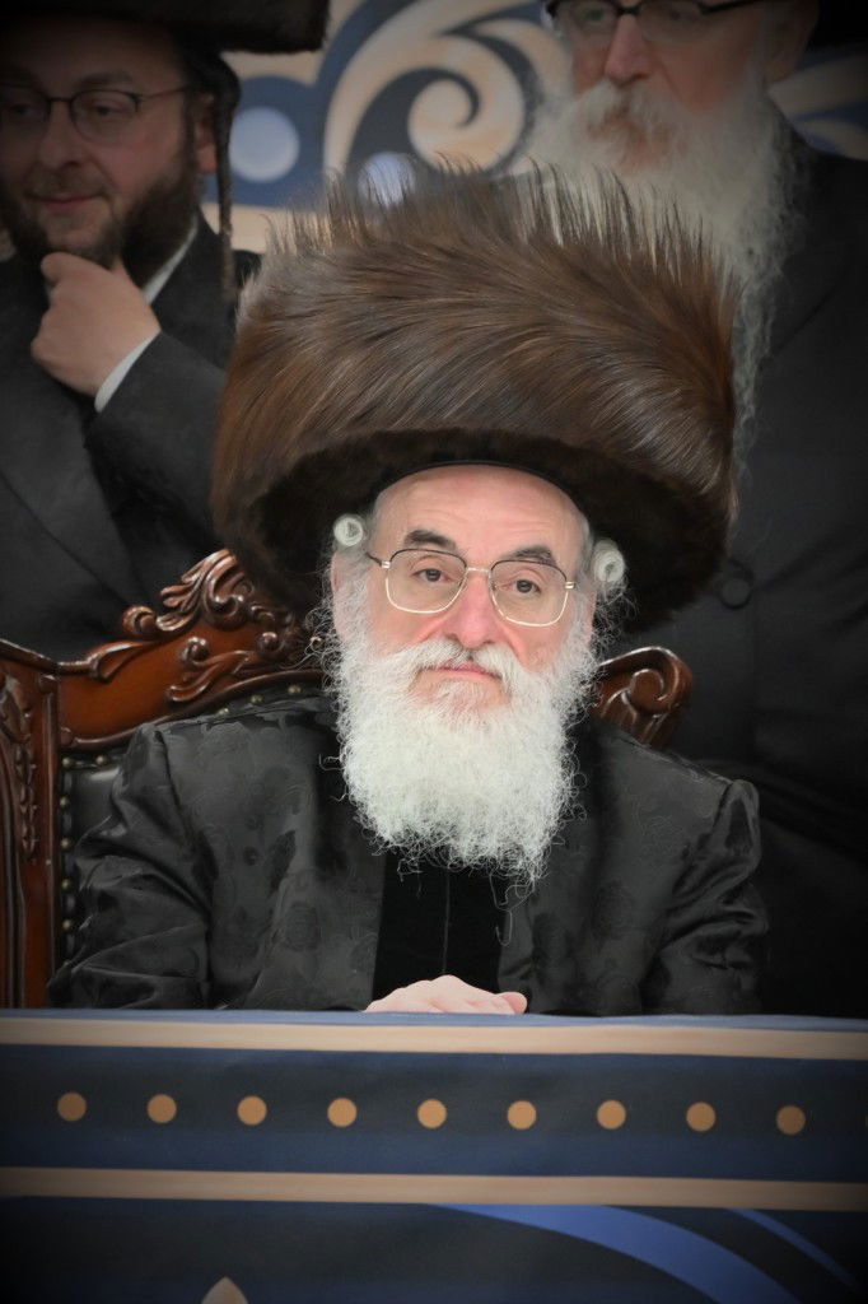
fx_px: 10856
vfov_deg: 6.9
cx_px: 434
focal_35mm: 300
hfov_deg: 4.6
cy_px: 652
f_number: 4
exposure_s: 1/125
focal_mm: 200
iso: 500
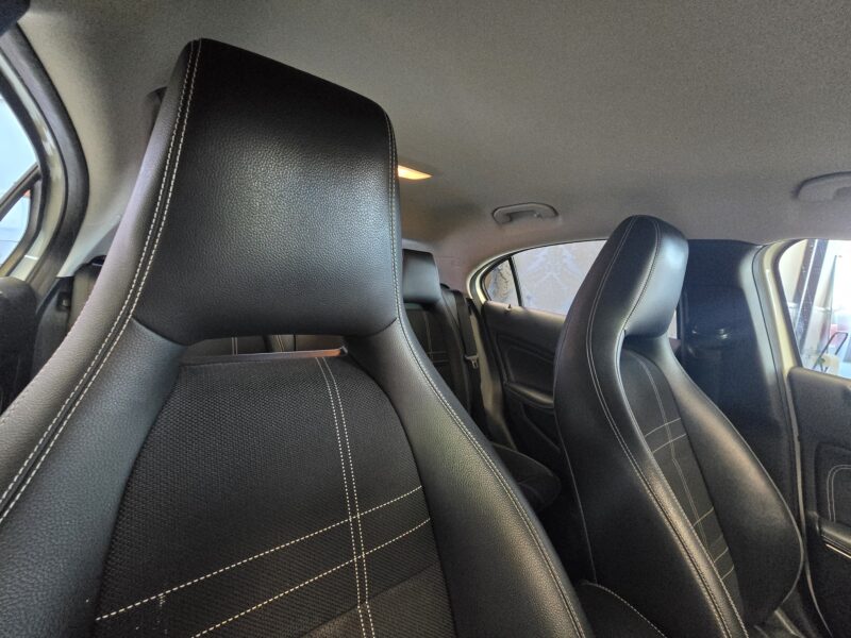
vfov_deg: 89.9
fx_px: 320
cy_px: 319
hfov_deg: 106.2
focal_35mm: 13
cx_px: 426
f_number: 2.2
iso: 1600
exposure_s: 1/50
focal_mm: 2.2
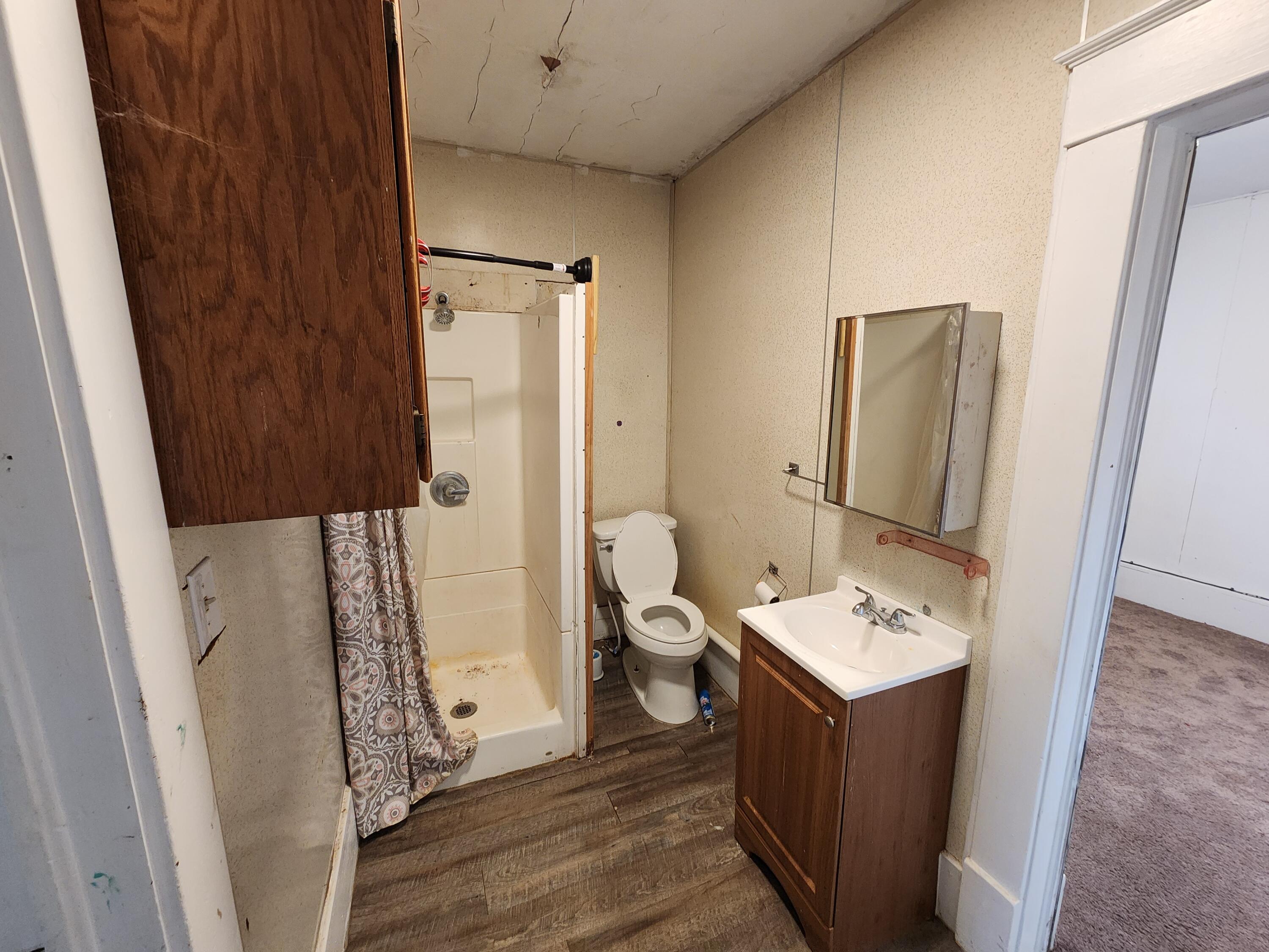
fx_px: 477
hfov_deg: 106.2
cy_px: 476
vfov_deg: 89.9
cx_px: 634
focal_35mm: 13
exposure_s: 1/60
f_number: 2.2
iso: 400
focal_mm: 2.2
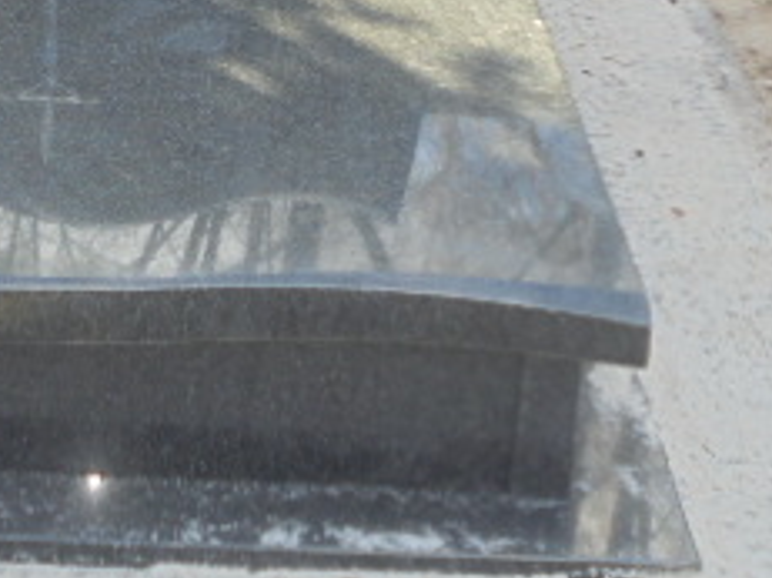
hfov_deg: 14.4
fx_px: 3031
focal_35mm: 136
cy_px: -124
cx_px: 164
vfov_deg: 10.7
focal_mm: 8.9
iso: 100
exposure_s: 1/60
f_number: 4.8
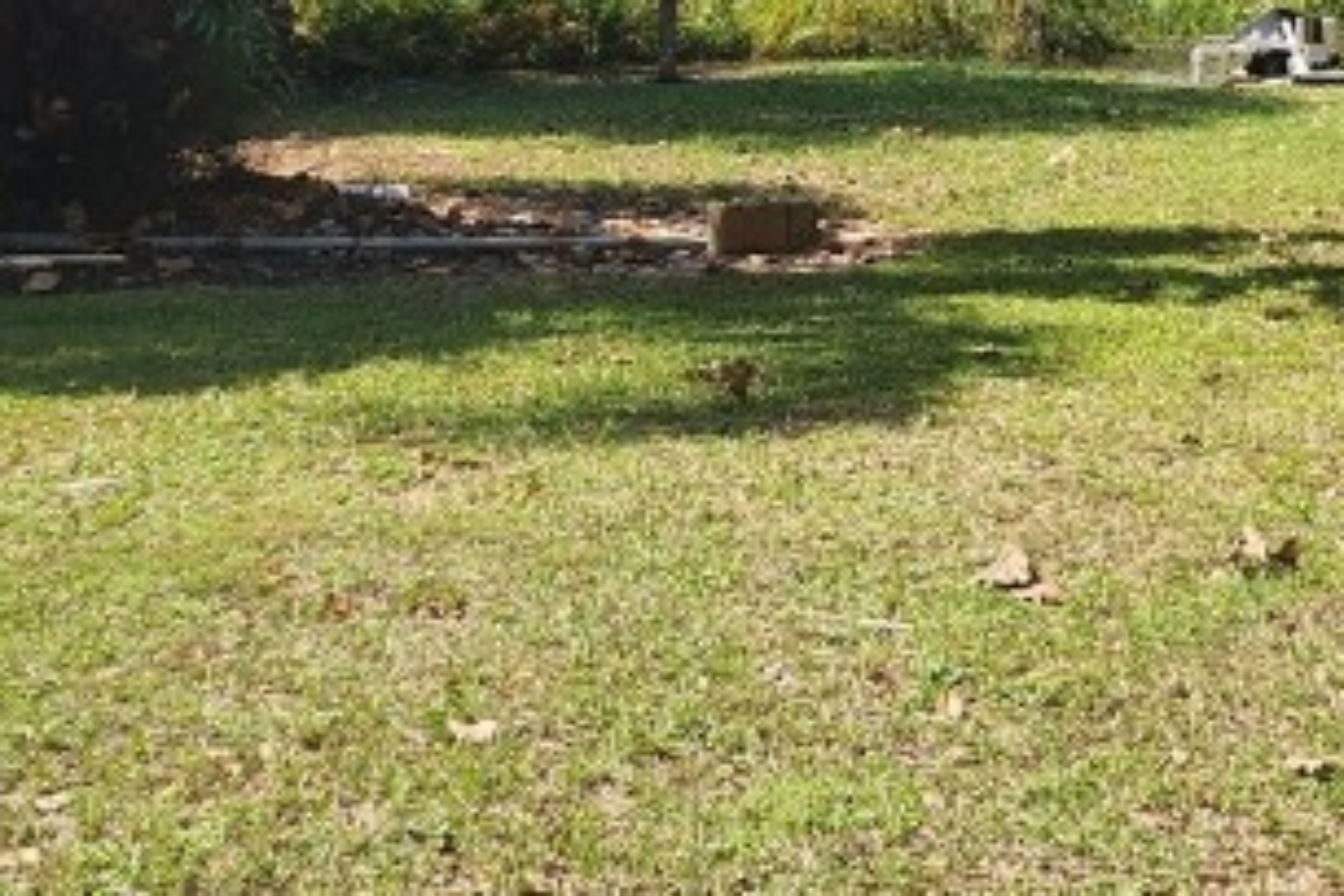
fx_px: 2986
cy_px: 66
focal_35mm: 80
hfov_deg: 25.1
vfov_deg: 16.8
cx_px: 1006
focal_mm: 6.4
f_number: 1.8
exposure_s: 1/640
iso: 12
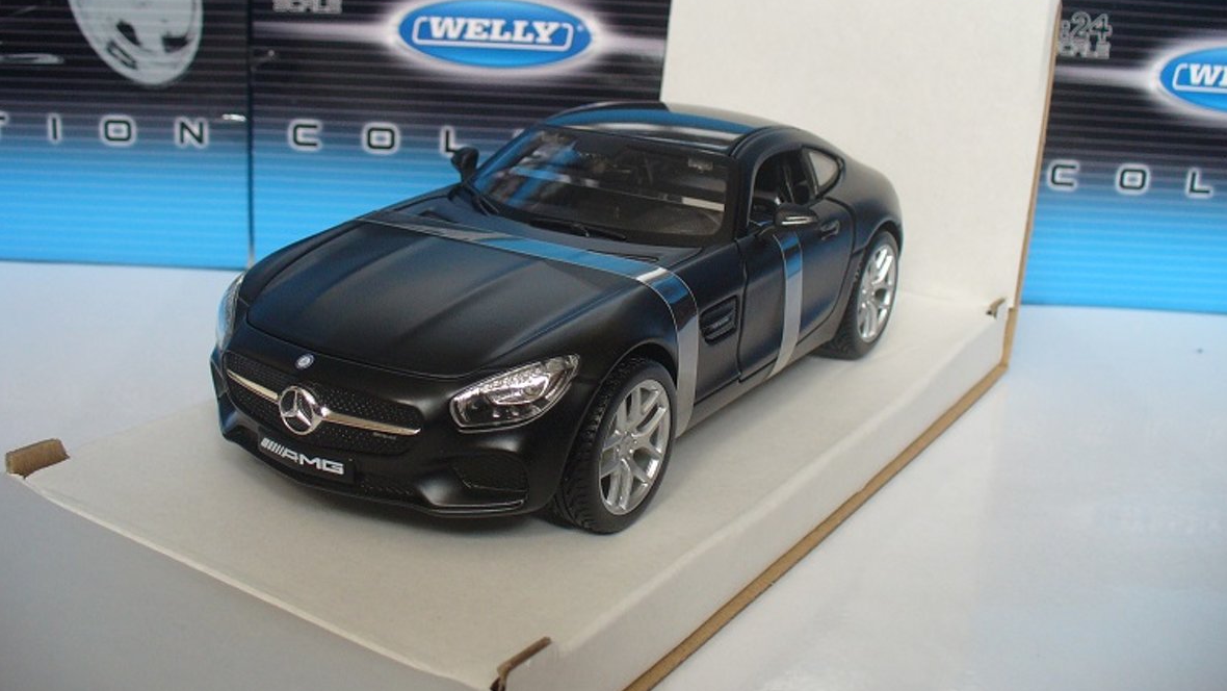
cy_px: 256
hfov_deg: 49.4
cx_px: 622
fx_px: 1334
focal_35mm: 41
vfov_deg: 28.9
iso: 100
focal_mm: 6.1
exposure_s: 1/60
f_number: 2.8
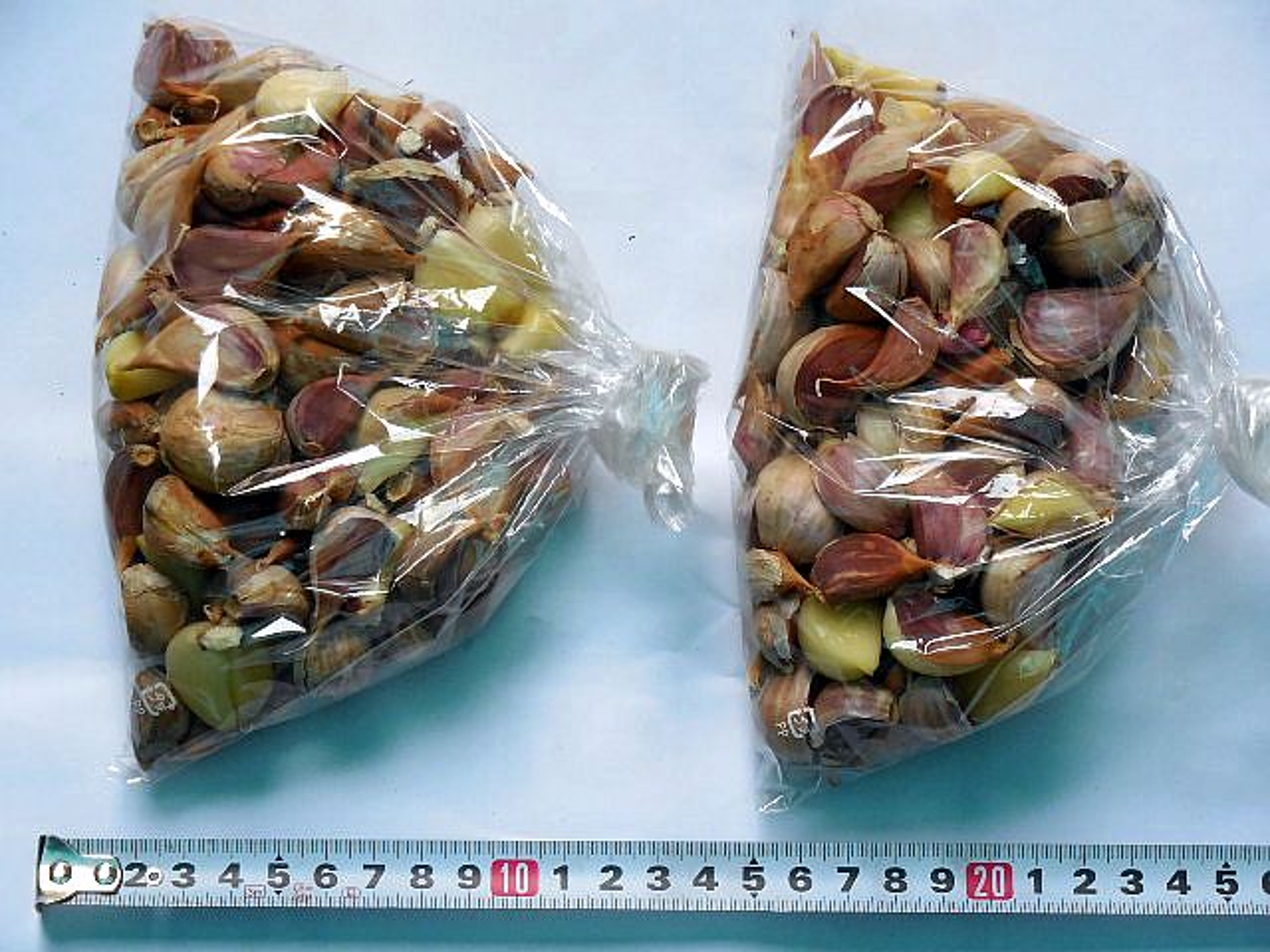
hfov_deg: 14.7
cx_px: 635
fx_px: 4916
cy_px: 476
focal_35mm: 134
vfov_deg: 11.1
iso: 400
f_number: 4.9
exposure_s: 1/30
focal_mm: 24.2
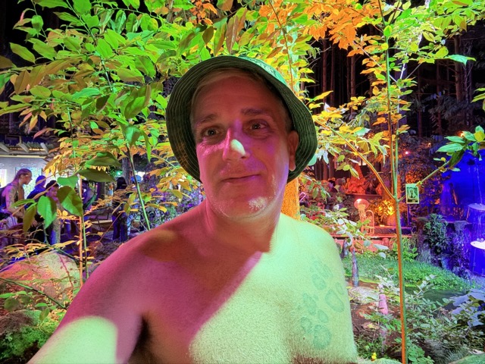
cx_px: 242
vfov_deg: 58.9
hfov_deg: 73.9
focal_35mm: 23
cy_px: 182
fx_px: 322
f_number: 1.9
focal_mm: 2.69
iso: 1600
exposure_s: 1/15
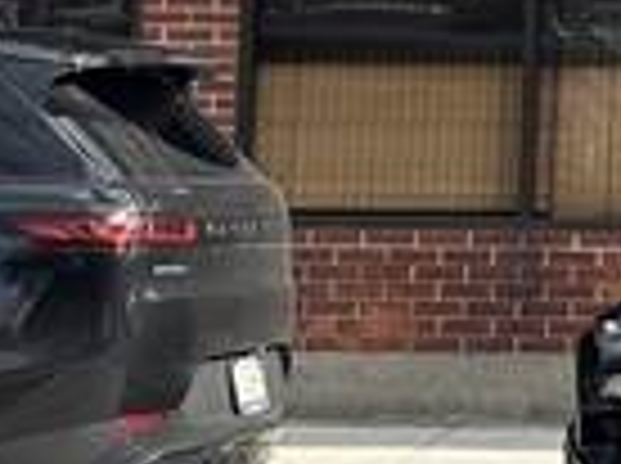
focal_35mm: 193
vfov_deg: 7.4
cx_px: 990
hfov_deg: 9.9
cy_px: -419
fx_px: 3456
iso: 50
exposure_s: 1/1667
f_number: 1.6
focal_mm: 5.96
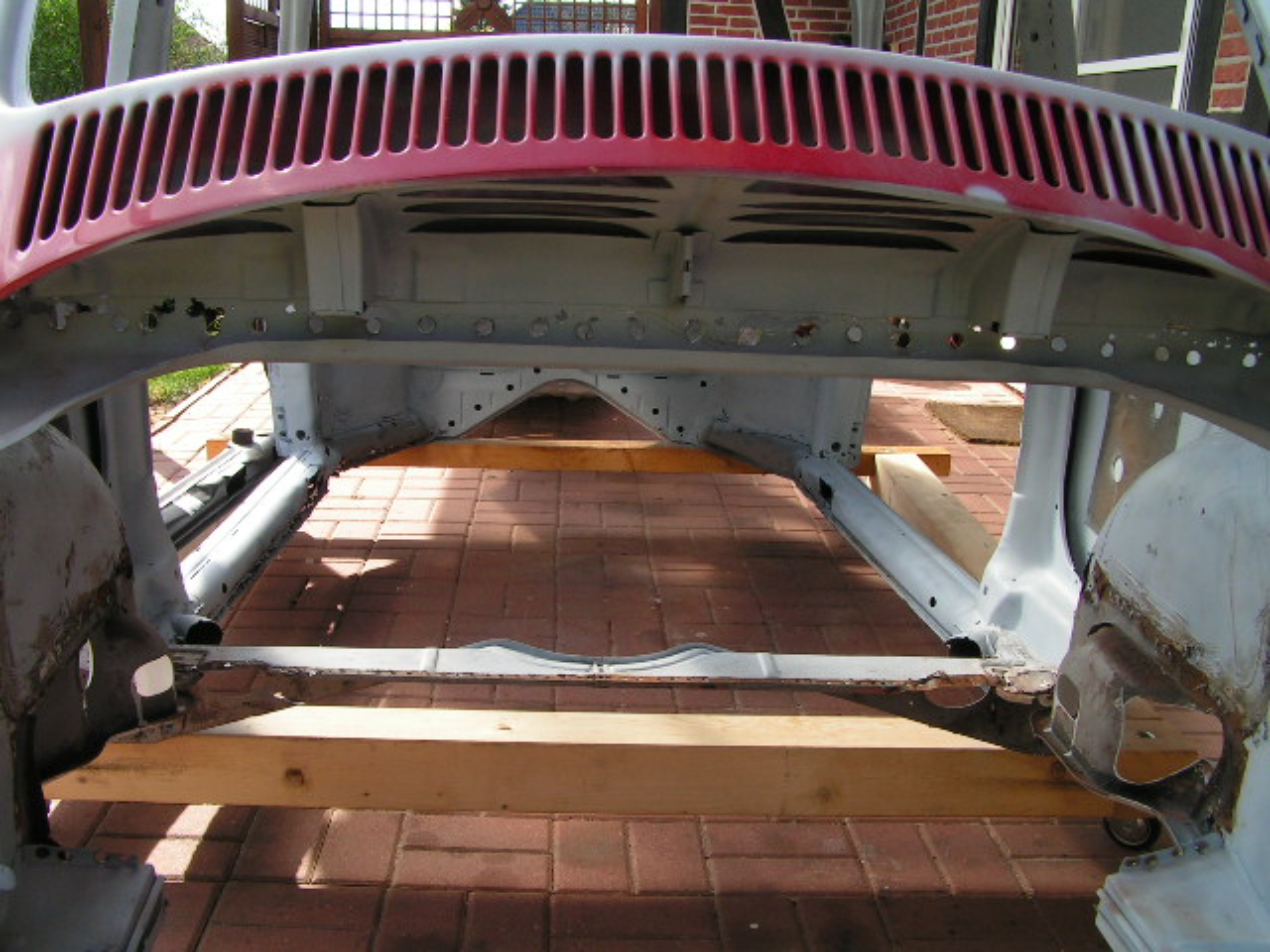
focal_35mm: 38
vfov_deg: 37.7
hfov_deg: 49.0
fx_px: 1394
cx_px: 635
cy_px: 476
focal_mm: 6.3
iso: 50
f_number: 5.6
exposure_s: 1/80
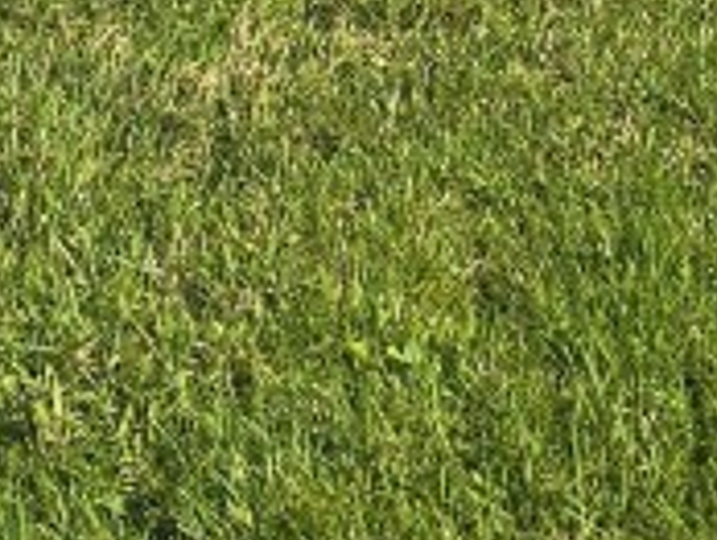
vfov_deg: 9.1
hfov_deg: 14.6
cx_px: 396
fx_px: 2800
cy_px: -1006
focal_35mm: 135
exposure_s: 1/809
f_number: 1.7
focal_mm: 6.3
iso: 12
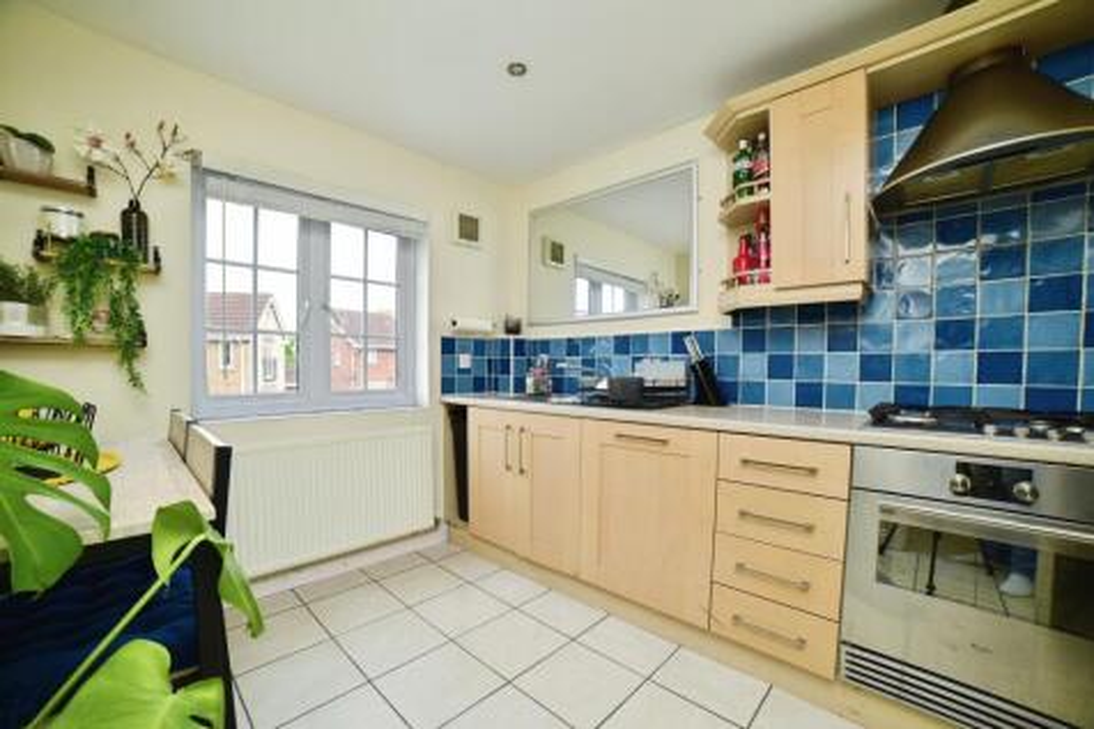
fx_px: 425
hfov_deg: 104.3
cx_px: 547
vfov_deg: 81.2
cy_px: 364
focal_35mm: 14
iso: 100
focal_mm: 14
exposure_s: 1/30
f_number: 8
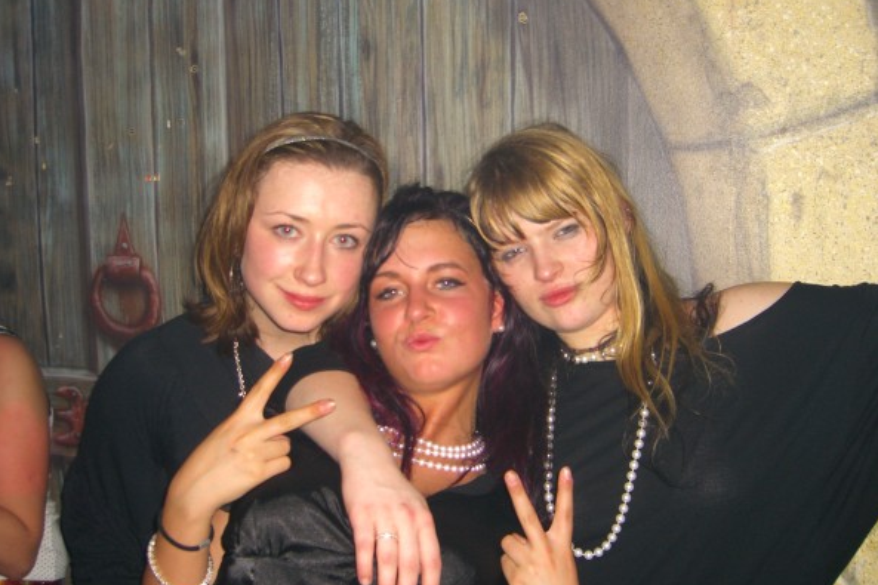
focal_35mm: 40
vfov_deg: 33.4
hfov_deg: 48.5
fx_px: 975
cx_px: 438
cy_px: 292
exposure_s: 1/60
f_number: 2.8
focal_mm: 7.9
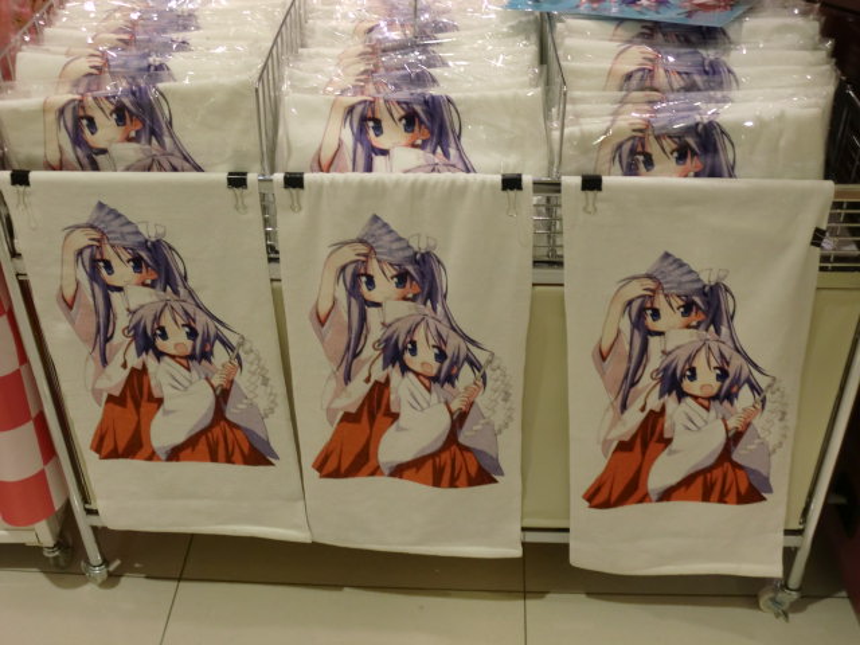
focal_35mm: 42
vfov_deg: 34.3
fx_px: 1043
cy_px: 322
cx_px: 430
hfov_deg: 44.8
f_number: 3.4
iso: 160
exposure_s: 1/60
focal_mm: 7.7
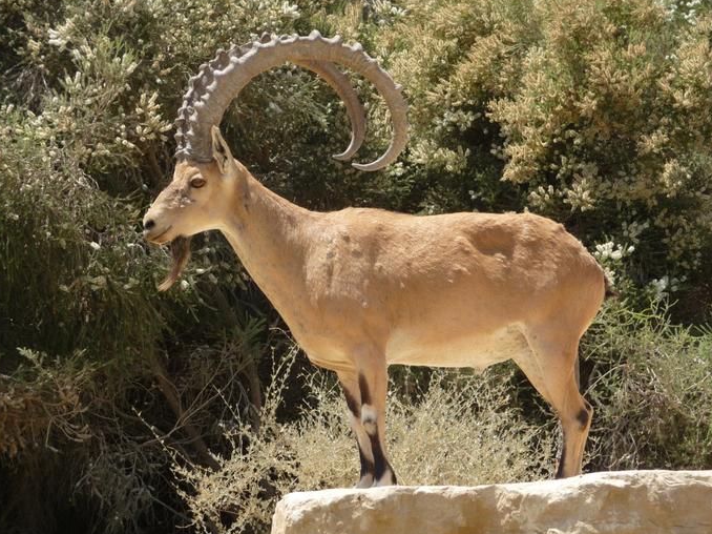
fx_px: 4009
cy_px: 264
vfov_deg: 7.6
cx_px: 358
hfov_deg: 10.1
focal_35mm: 195
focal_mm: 32.3
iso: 100
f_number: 4.8
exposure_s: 1/400
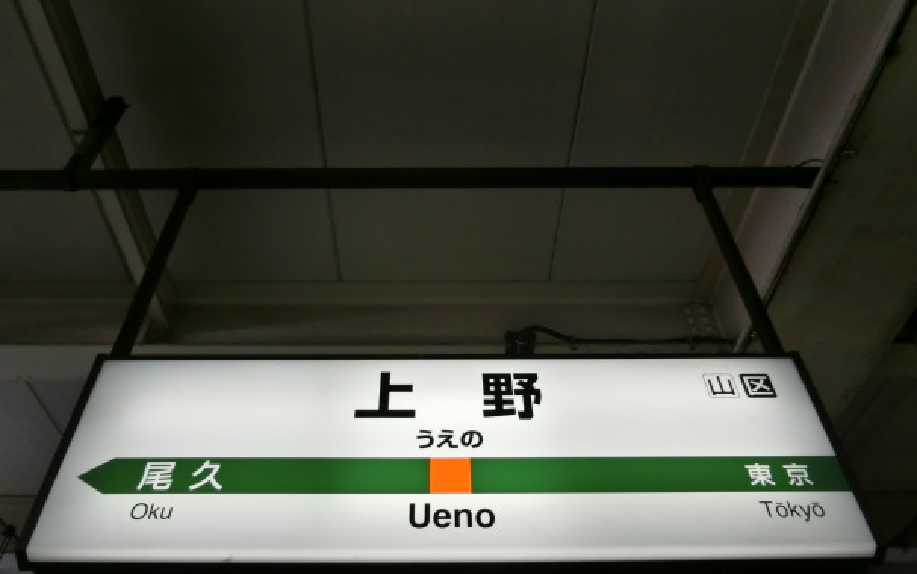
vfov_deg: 44.6
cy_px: 294
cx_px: 442
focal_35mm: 28
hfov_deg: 66.4
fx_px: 700
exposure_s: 1/125
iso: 125
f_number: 3.5
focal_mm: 4.5
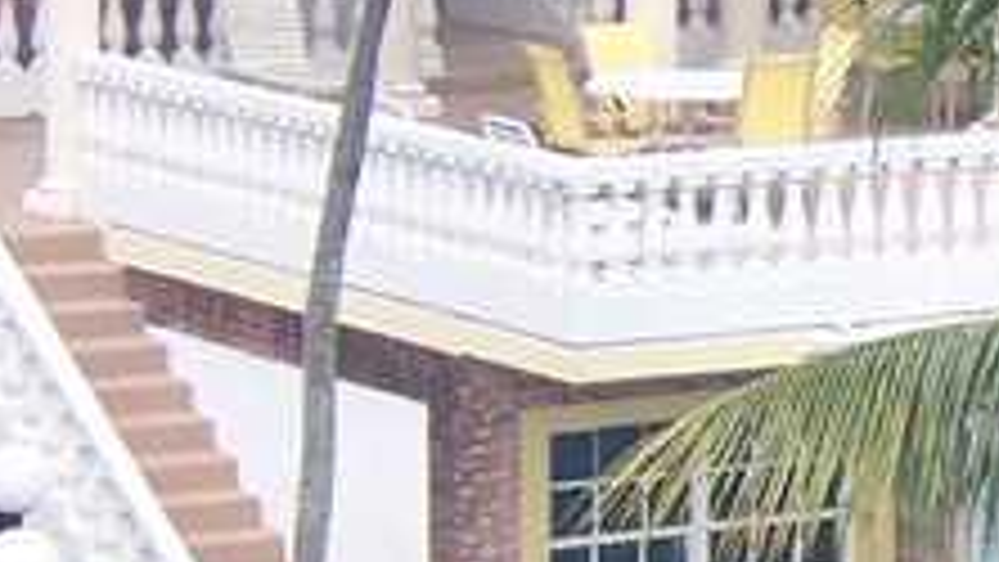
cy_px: 171
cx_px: 1642
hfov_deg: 7.4
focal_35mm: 287
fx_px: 7604
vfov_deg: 4.2
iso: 80
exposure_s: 1/125
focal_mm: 12.1
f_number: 4.8
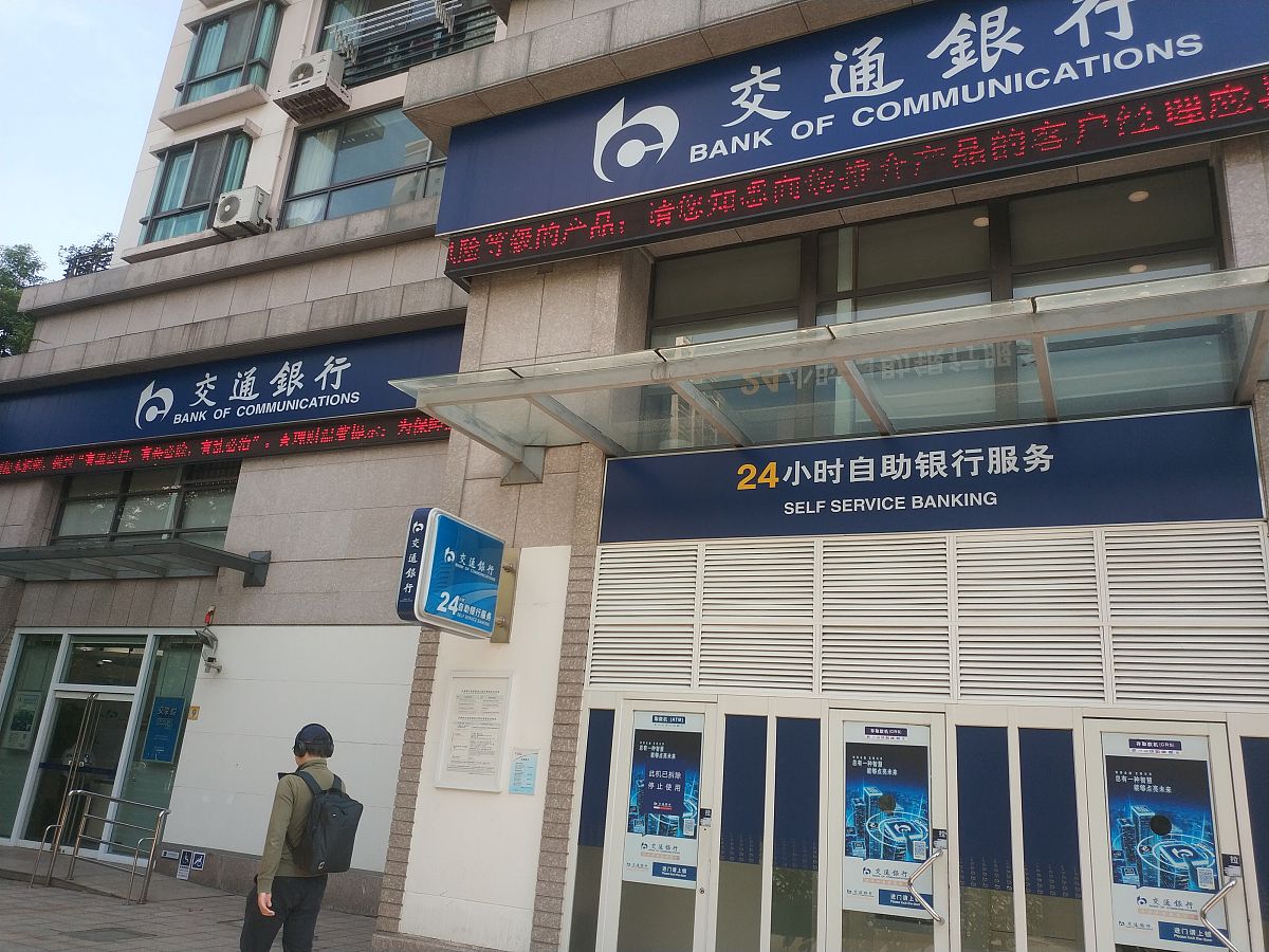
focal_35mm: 32
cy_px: 476
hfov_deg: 56.8
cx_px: 634
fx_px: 1173
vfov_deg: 44.2
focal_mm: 4.5
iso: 100
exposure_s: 1/392
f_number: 2
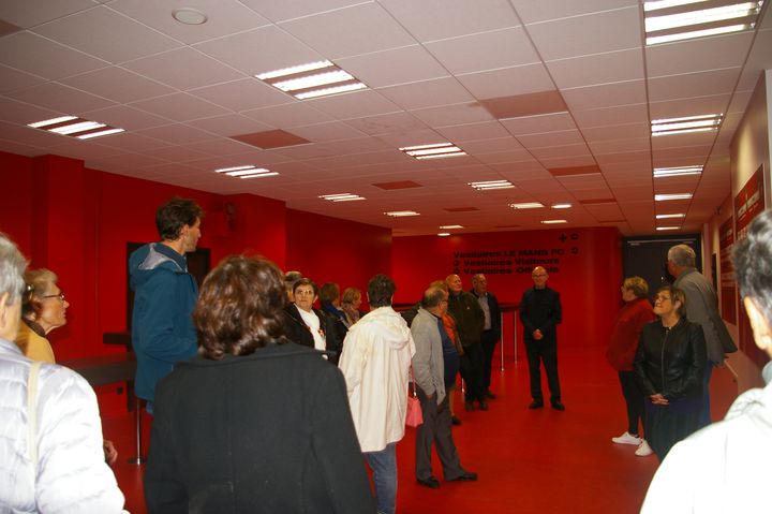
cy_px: 257
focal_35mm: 27
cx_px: 386
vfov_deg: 47.9
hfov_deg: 67.4
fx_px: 579
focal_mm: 18
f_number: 3.5
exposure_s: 1/30
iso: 200
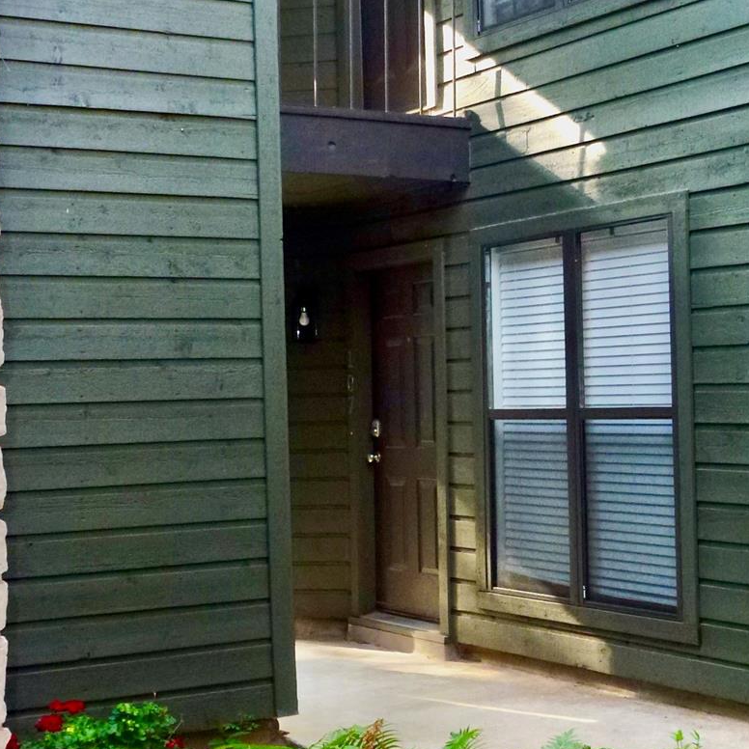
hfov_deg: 27.2
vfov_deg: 27.3
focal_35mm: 63
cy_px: 369
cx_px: 483
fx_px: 1542
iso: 200
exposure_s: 1/60
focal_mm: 6.4
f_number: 3.7
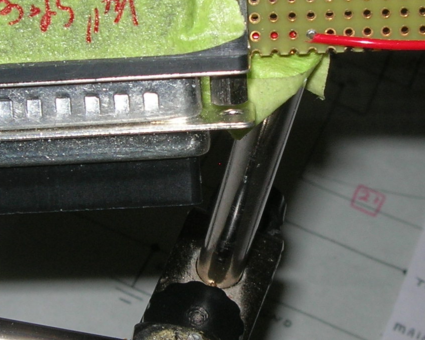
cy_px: 115
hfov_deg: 17.0
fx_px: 1422
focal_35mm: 113
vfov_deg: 13.6
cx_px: 273
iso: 64
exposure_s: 1/60.1
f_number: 4.8
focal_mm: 7.8
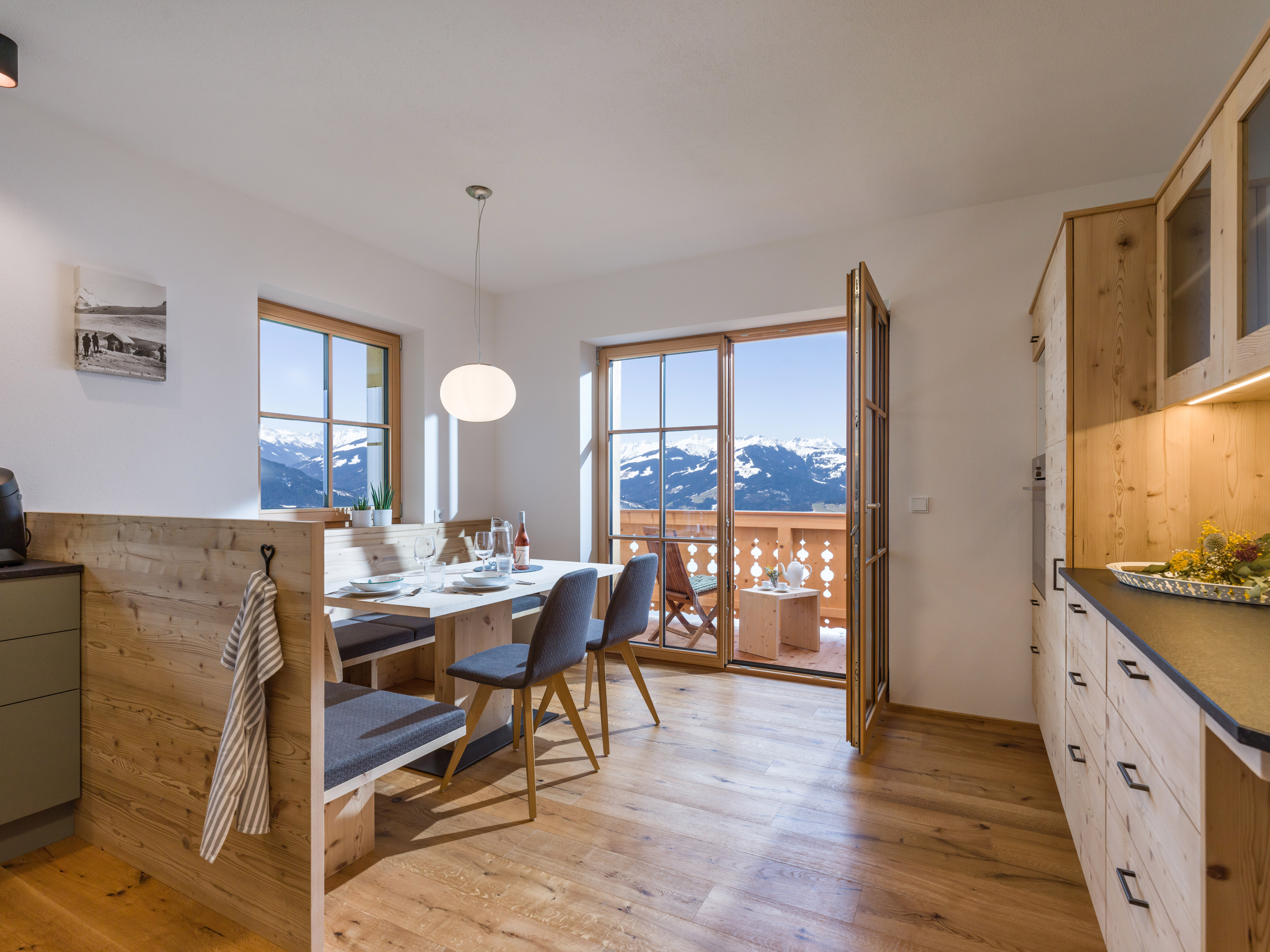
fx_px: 587
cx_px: 635
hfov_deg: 94.5
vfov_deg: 78.1
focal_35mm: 16
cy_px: 476
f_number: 8
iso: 400
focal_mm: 21
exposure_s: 1/40
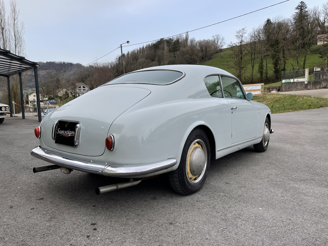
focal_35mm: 26
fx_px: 246
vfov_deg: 53.1
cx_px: 164
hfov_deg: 67.3
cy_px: 123
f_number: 1.6
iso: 32
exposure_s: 1/694
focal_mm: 4.2
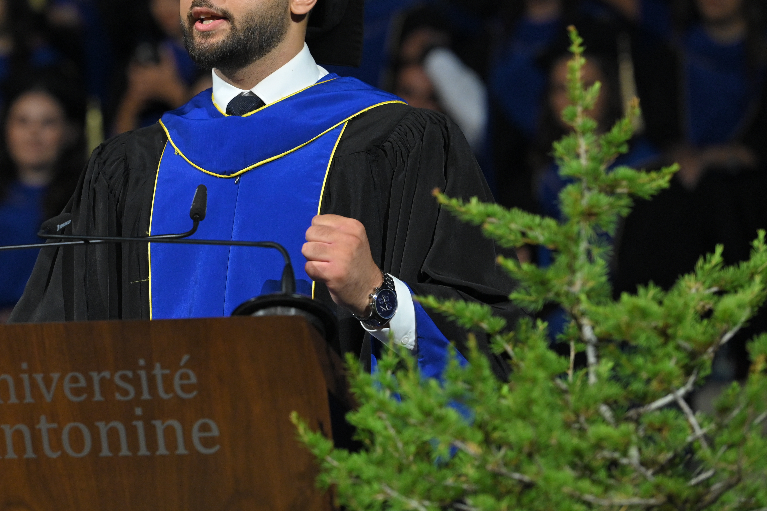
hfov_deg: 7.6
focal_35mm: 270
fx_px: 5749
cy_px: 159
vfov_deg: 5.1
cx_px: 233
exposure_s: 1/800
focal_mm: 180
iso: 3200
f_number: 4
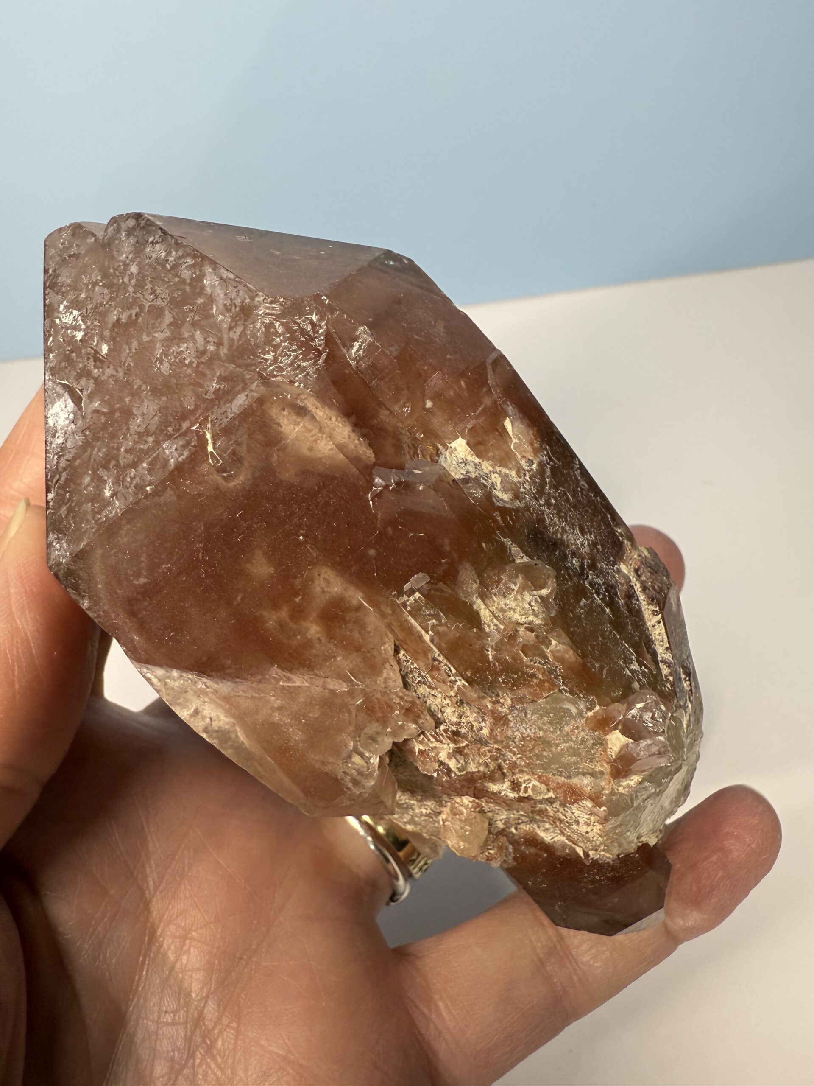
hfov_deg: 56.8
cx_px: 407
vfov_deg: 71.6
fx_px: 752
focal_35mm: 24
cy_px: 543
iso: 160
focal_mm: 2.22
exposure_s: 1/101
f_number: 2.2
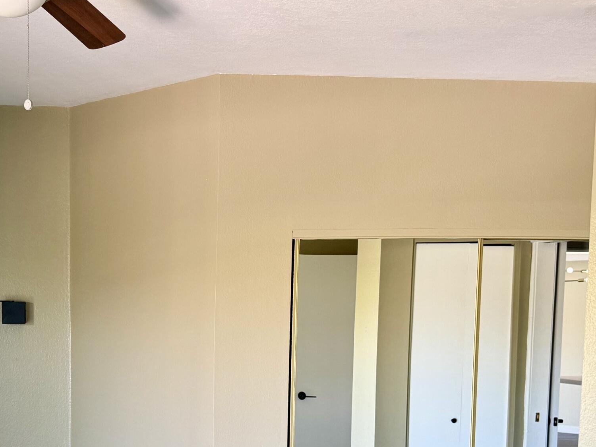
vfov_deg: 29.4
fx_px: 826
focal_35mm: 48
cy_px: 374
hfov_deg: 38.3
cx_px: 125
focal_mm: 6.76
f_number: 1.78
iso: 250
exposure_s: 1/60
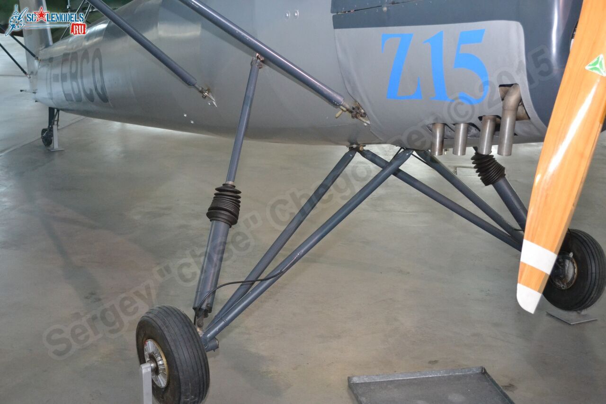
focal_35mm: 52
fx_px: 884
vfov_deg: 25.7
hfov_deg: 37.9
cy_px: 202
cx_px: 303
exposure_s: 1/60
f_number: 5
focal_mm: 35
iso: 2500
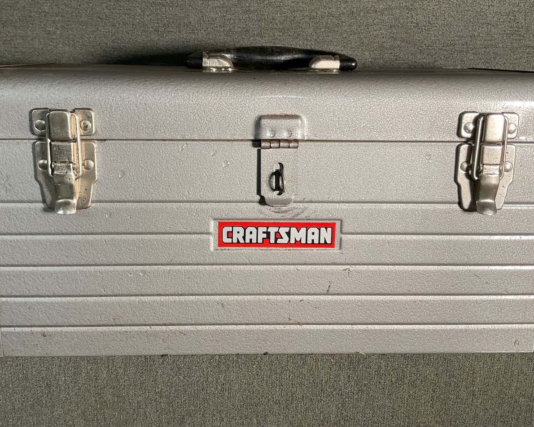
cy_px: 173
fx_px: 569
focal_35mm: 36
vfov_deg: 41.0
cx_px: 255
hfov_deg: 50.3
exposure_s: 1/60
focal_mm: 3
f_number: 1.8
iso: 50
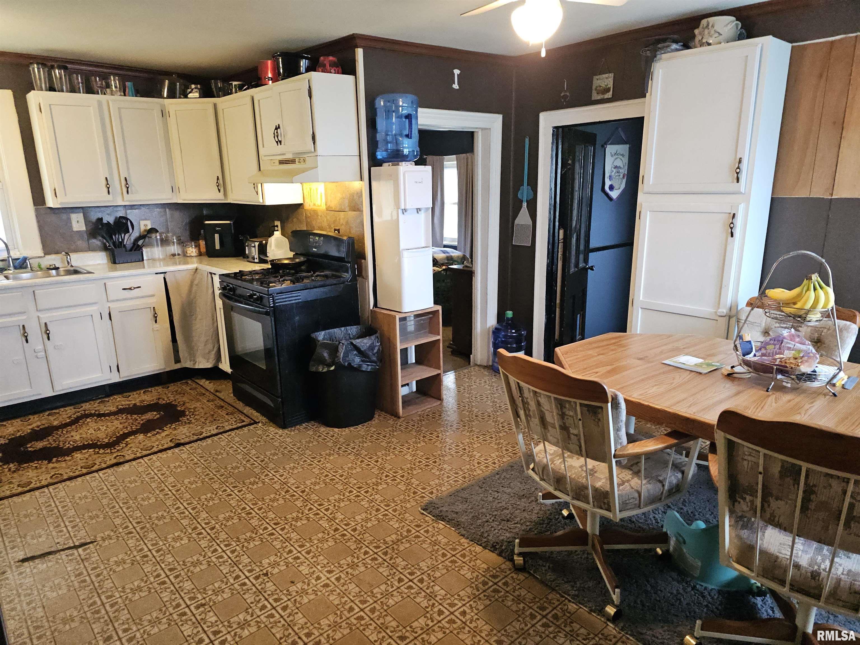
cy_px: 322
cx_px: 430
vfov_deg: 58.9
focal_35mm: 23
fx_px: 571
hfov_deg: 73.9
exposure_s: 1/120
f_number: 1.7
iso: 1000
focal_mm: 6.3
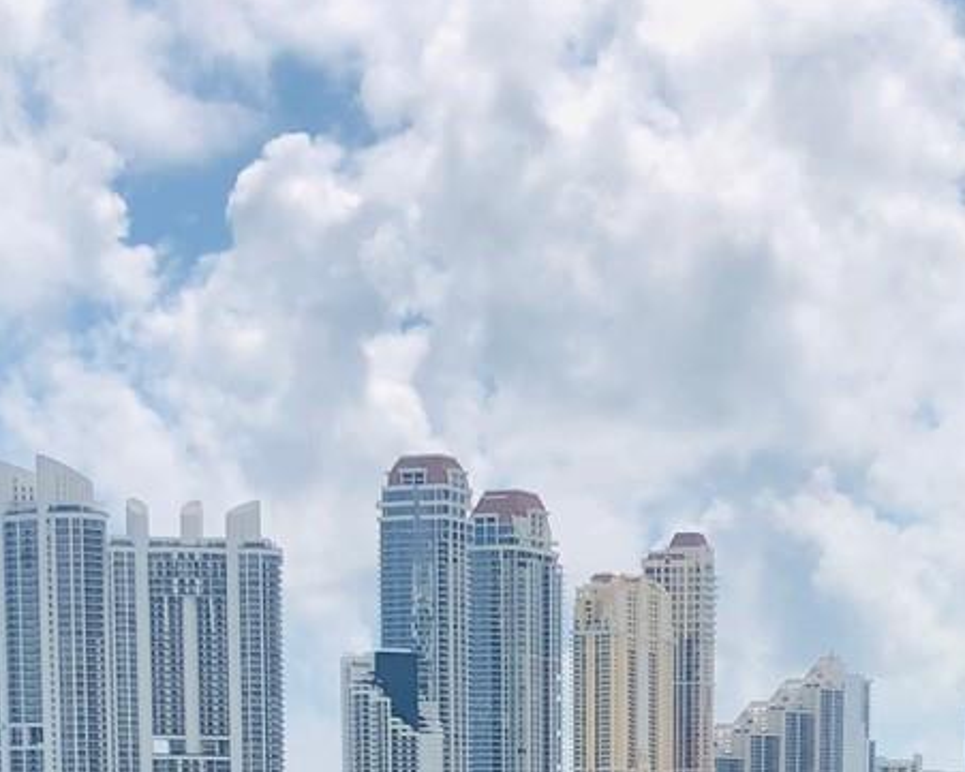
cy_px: 1236
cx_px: 717
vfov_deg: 14.5
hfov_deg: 19.6
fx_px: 2771
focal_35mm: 97
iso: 25
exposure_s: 1/4425
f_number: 1.8
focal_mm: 4
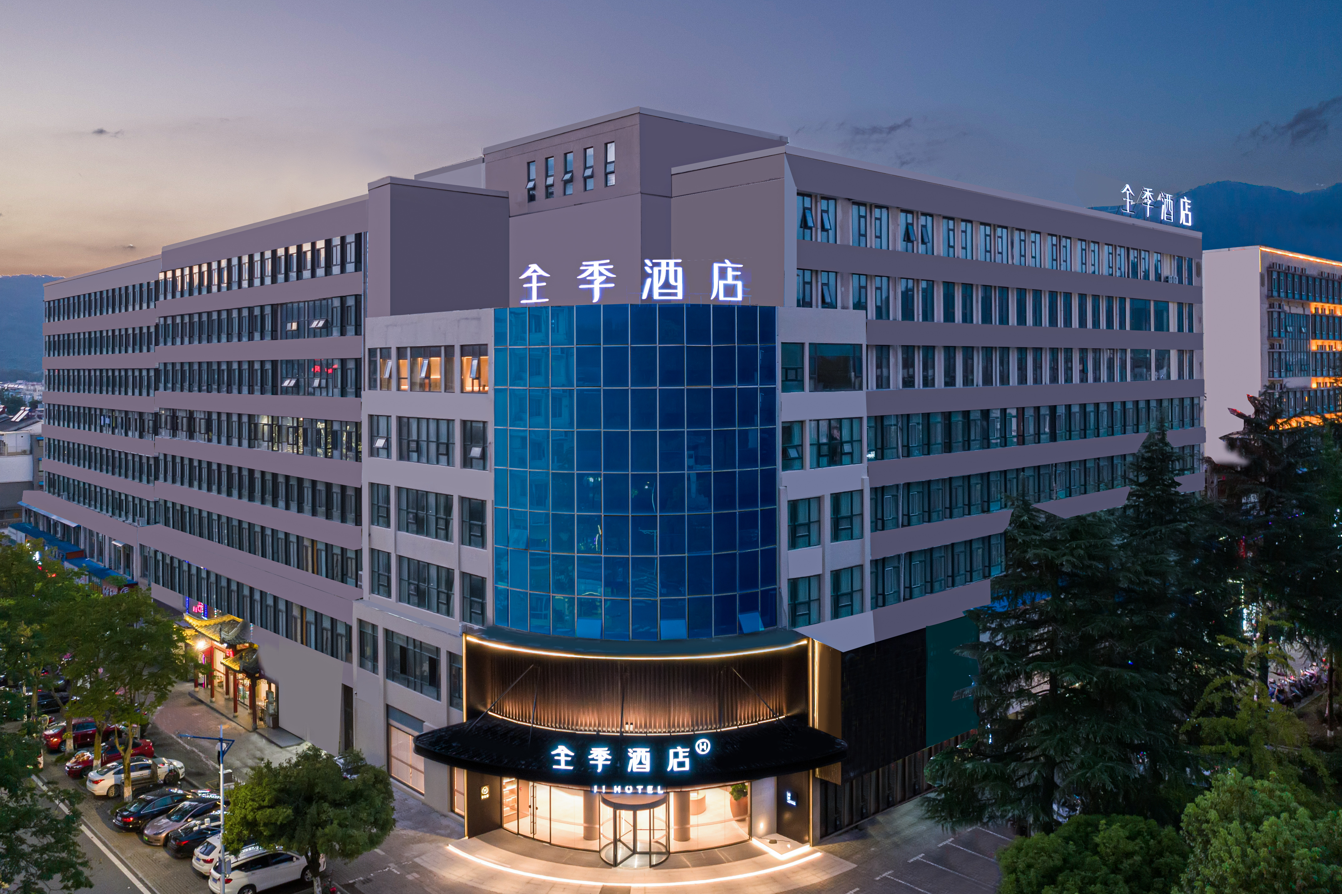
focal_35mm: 28
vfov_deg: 46.0
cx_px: 649
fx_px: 1043
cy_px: 345
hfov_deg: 65.5
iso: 280
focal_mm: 8.38
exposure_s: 1/15
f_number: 2.8
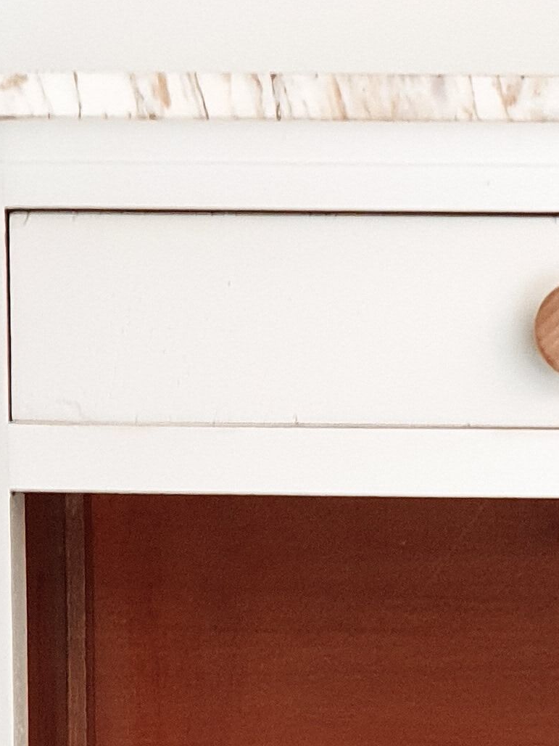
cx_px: 513
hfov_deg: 7.3
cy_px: 961
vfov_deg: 9.5
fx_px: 4392
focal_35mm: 204
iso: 125
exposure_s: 1/30
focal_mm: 6
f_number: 2.4
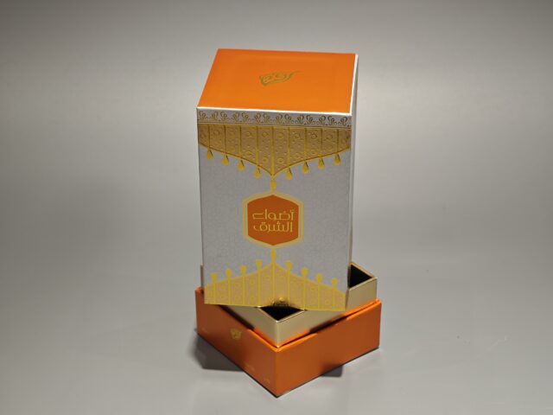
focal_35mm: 75
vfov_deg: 19.6
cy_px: 208
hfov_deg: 26.0
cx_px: 276
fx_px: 1198
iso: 100
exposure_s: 1/100
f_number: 2
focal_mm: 10.1
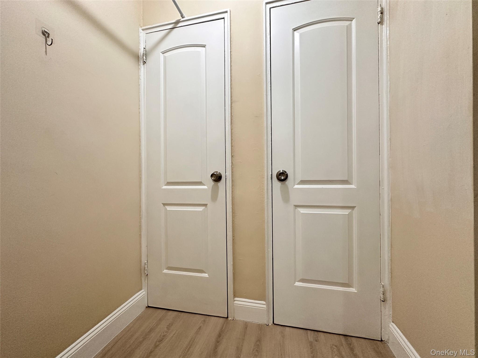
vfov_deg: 85.7
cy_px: 179
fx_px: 193
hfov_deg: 102.1
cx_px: 239
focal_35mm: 14
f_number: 2.2
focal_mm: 2.22
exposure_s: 1/120
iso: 250
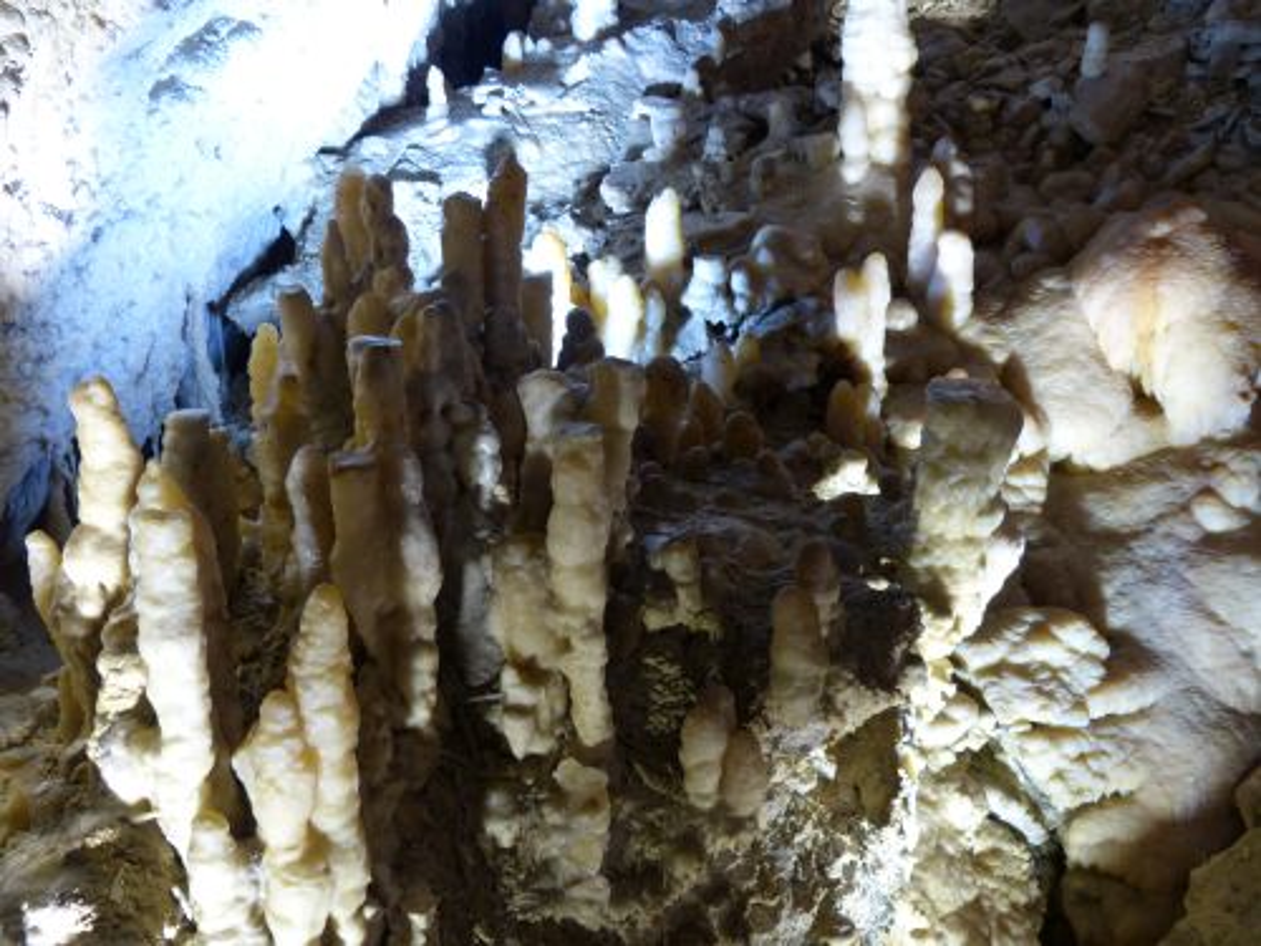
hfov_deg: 46.8
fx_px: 1457
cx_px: 630
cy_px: 473
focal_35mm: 40
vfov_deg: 36.0
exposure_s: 1/6
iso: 200
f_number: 2.8
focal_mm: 7.1
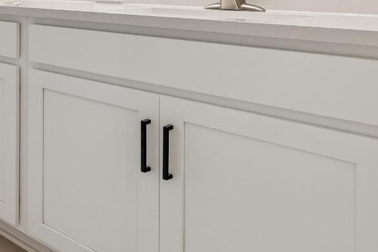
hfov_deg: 33.7
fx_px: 430
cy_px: -21
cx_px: -119
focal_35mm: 41
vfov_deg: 29.6
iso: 100
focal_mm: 10
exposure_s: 1/20
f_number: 7.1
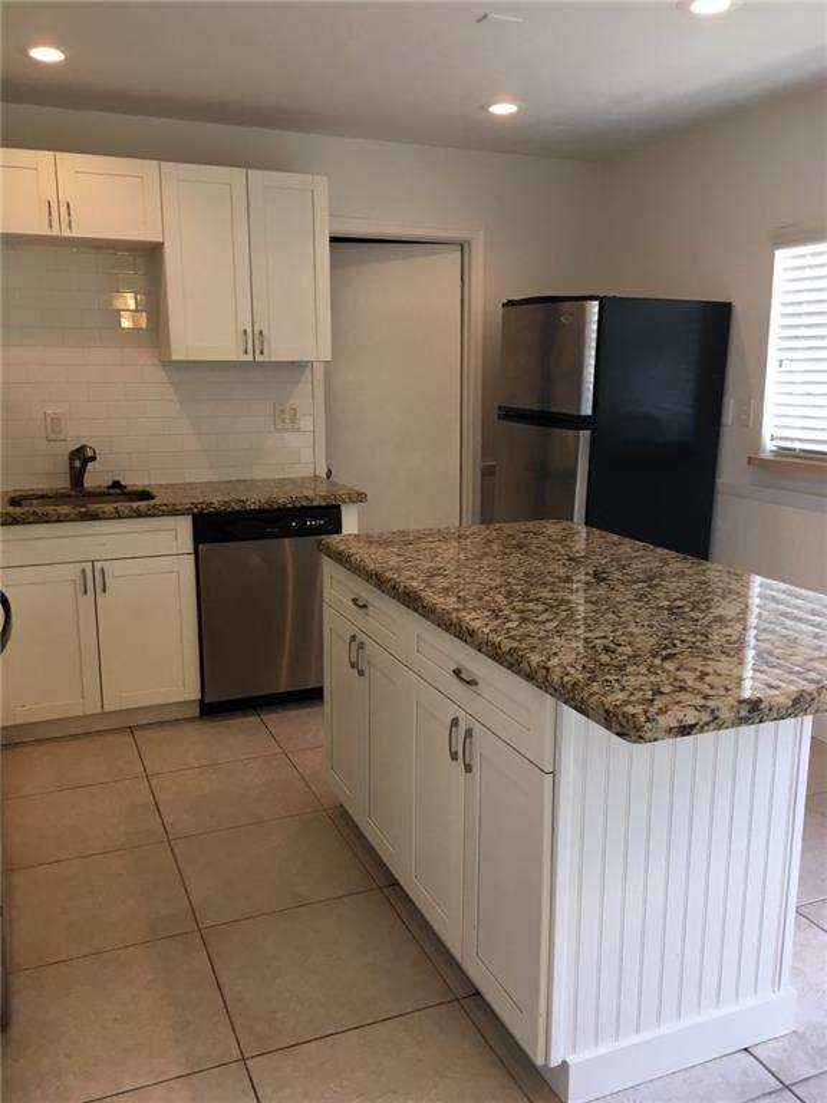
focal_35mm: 29
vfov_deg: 61.7
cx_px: 414
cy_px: 552
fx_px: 924
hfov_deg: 48.2
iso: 32
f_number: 2.2
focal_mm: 4.15
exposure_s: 1/40
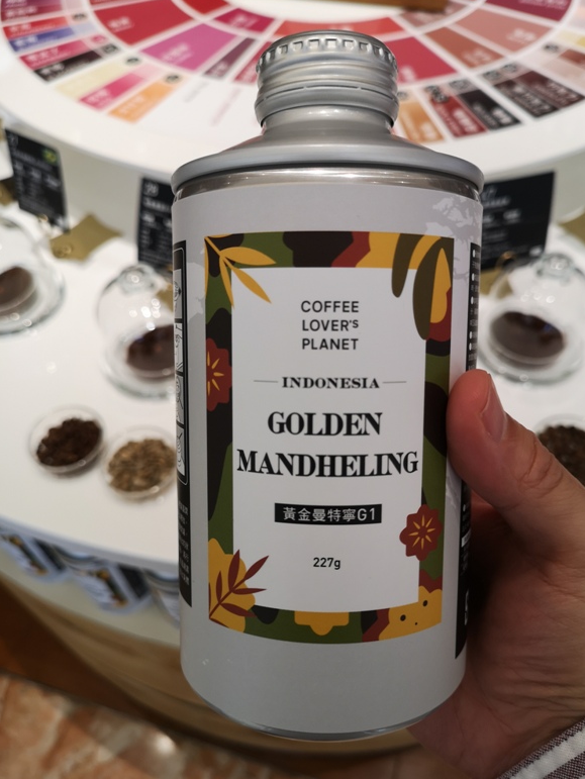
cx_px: 302
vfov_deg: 63.4
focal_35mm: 28
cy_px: 399
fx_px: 630
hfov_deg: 49.8
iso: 64
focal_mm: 3.95
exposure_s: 1/50
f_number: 1.8
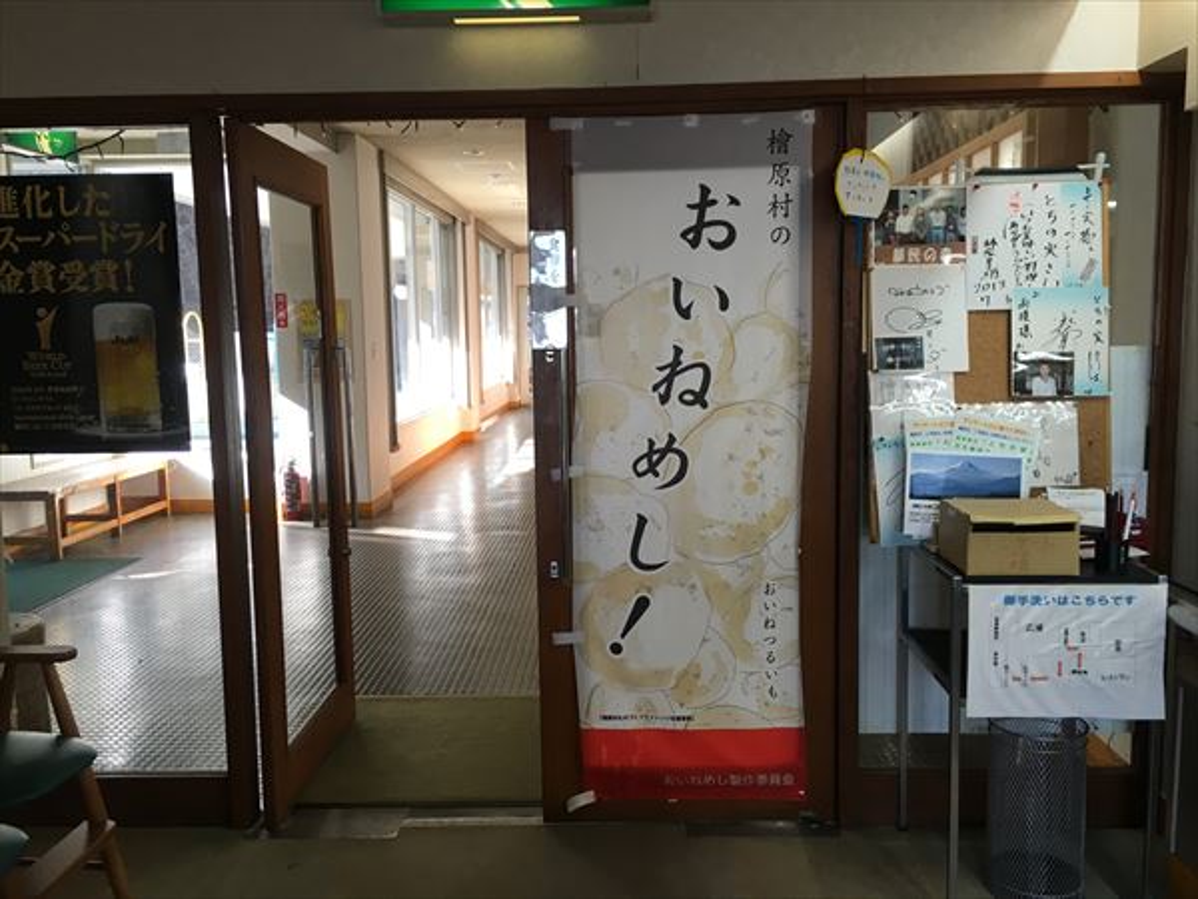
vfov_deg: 48.2
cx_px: 599
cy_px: 450
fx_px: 1004
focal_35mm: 29
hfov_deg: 61.7
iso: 25
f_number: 2.2
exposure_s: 1/30
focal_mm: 4.15
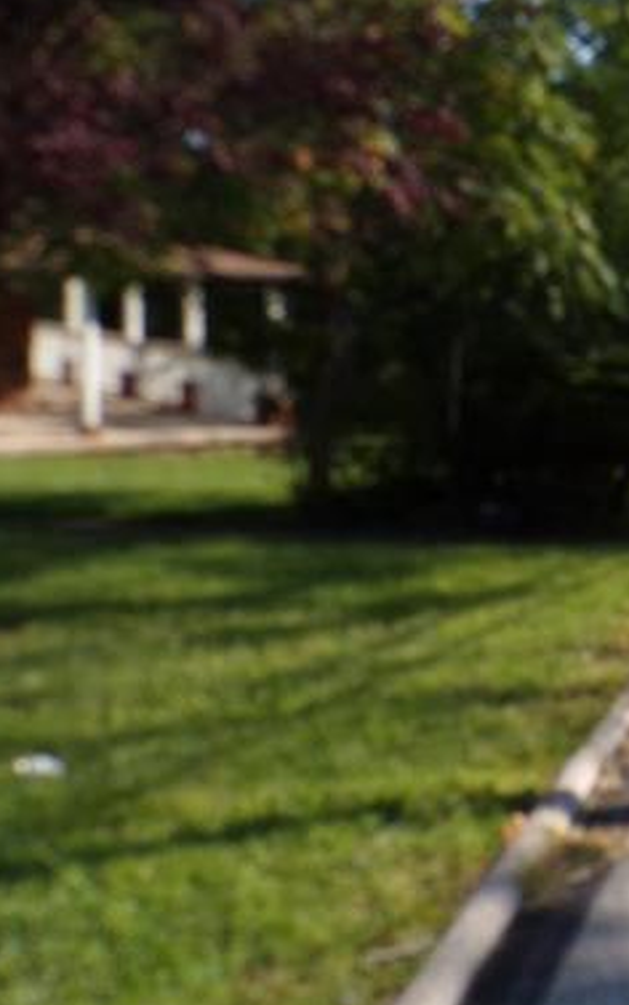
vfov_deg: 37.4
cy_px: 432
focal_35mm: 54
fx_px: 1479
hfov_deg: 19.6
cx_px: 1034
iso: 80
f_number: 5.8
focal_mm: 4.3
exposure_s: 1/180
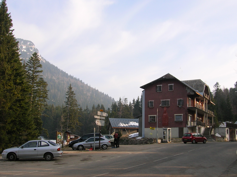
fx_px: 274
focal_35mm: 40
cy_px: 99
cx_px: 118
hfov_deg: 46.8
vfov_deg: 35.9
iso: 50
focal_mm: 5.7
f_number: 4.9
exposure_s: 1/183
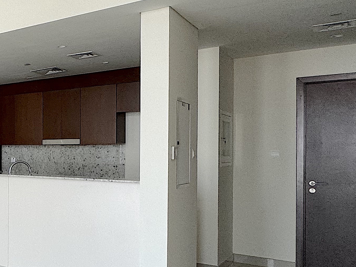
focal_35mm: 42
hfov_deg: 33.9
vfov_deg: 34.3
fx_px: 432
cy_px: 153
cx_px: -94
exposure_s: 1/99
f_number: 2.2
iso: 125
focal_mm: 2.22
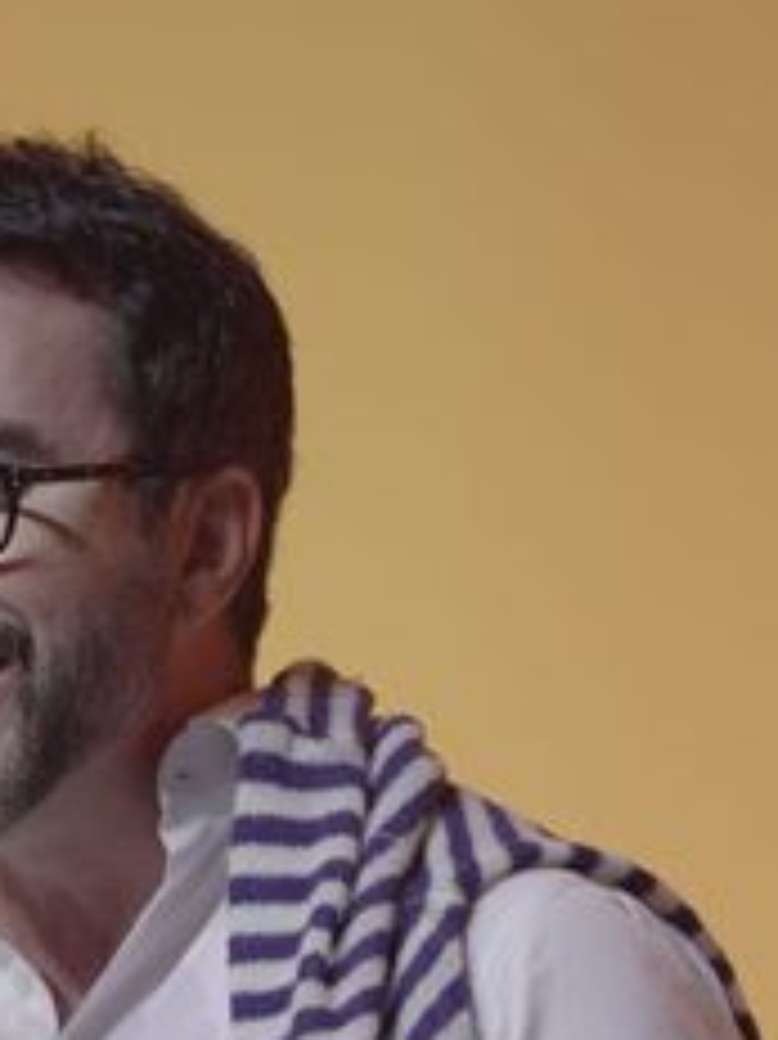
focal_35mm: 515
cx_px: -162
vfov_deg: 3.8
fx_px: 15447
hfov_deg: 2.9
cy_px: 1760
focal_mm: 142
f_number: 2.8
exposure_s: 1/125
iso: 1250
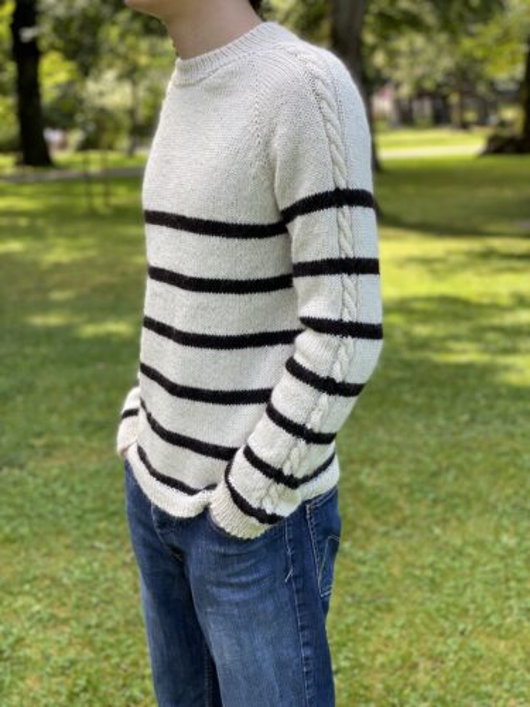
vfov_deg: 36.8
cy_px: 354
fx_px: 1062
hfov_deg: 28.0
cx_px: 265
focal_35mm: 52
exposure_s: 1/193
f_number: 2
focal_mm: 6
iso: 20
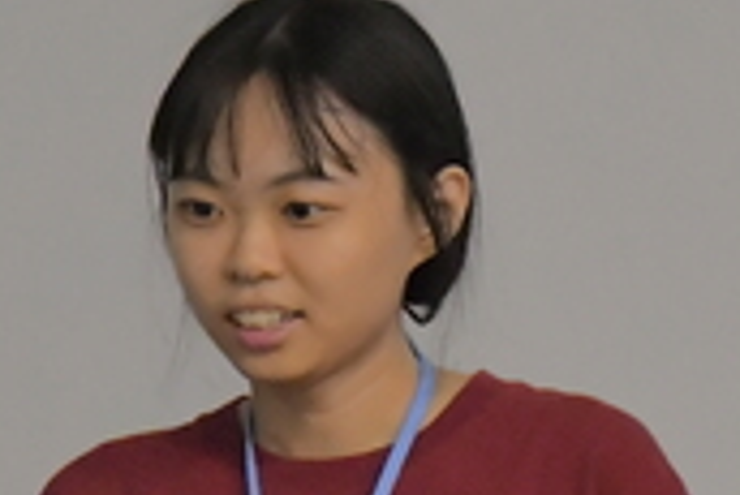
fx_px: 11459
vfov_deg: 2.5
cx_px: 305
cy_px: -32
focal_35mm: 557
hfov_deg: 3.7
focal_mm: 80
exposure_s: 1/100
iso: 7200
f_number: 6.3
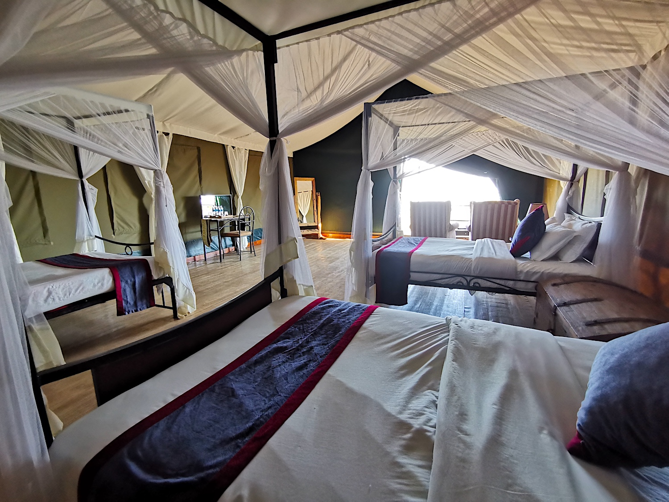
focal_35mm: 16
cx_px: 334
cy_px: 251
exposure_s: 1/40
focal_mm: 2.35
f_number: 2.2
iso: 640
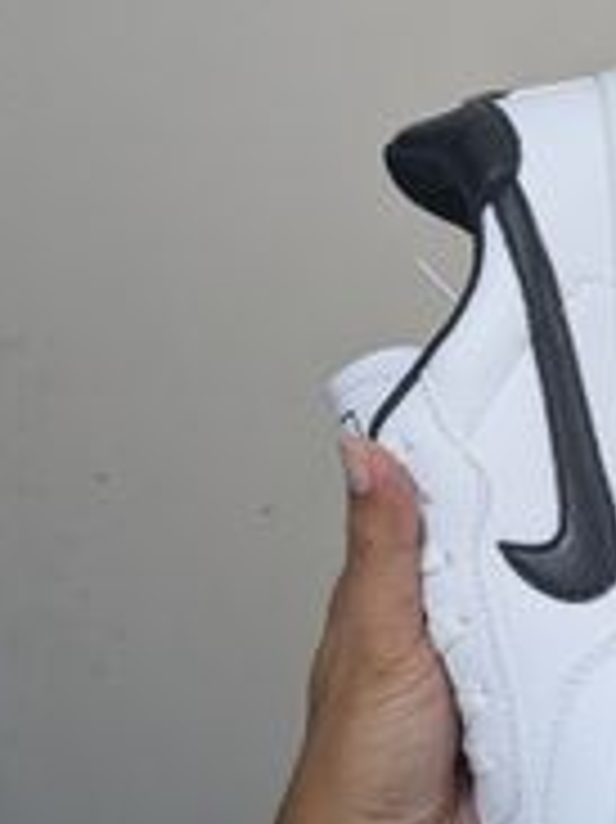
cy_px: 396
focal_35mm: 59
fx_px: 1402
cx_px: 585
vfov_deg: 32.7
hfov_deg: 23.9
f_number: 1.73
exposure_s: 1/99.9
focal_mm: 4.38
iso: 370
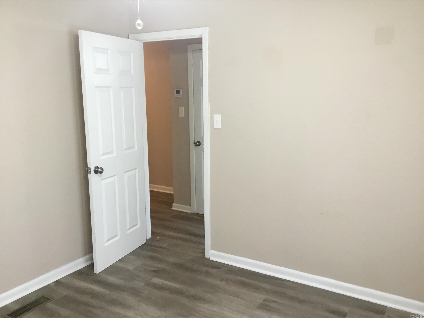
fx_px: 380
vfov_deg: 45.4
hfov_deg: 58.4
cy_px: 159
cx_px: 212
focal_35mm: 31
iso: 64
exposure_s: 1/30
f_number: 2.4
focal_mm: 3.3
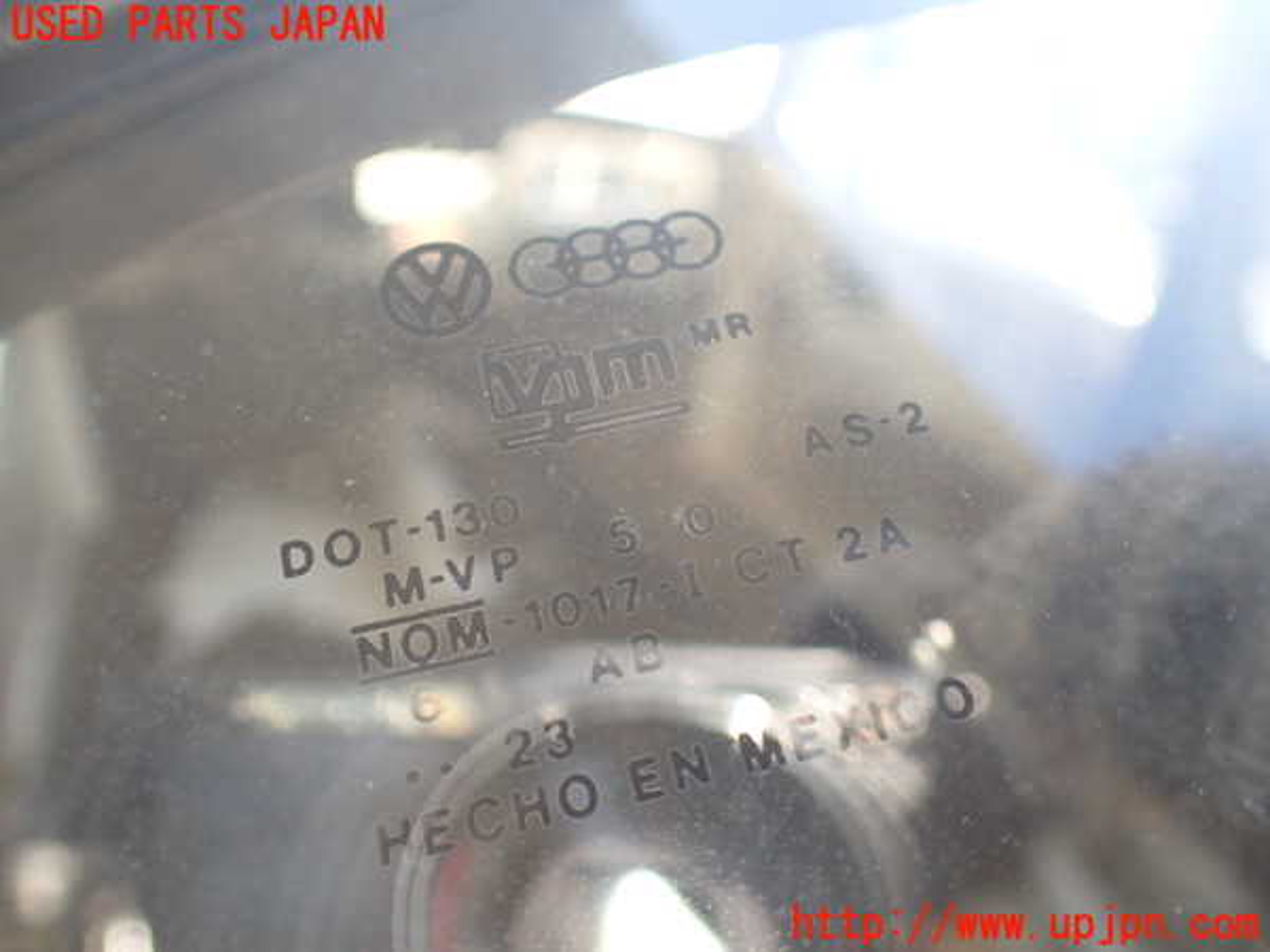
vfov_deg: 46.8
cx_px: 635
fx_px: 1101
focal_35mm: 30
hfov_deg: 60.0
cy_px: 476
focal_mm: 5.4
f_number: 2.3
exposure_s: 1/125
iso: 100
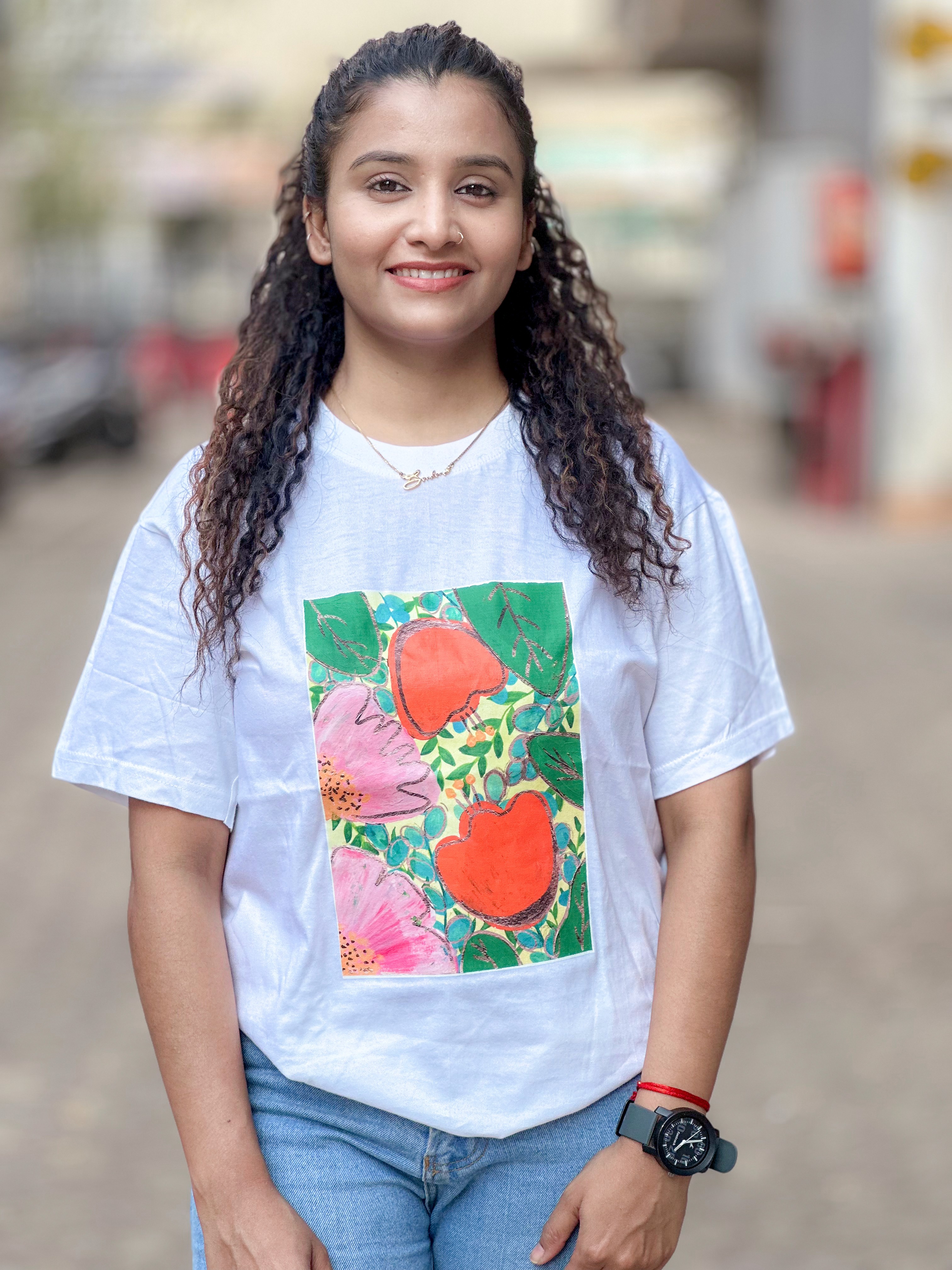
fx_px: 2824
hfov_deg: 19.1
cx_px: 476
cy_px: 635
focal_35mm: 77
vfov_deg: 25.3
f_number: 2.8
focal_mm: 9
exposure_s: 1/120
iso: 32
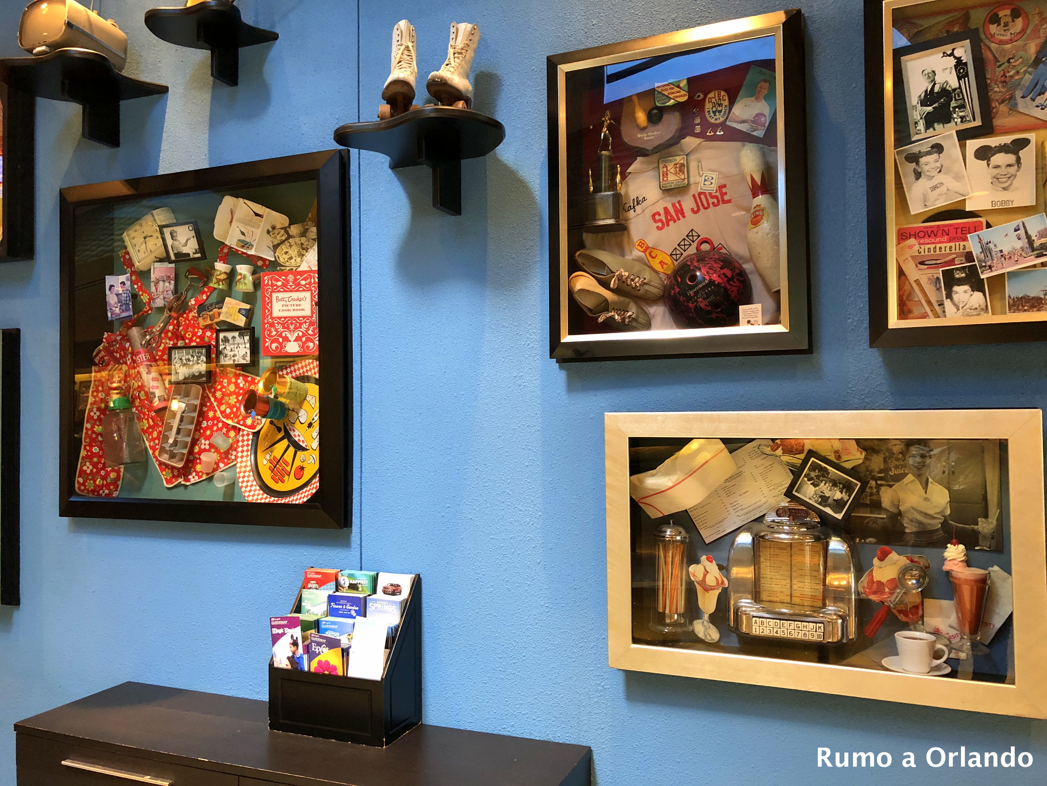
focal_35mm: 28
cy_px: 393
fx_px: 847
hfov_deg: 63.4
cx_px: 524
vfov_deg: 49.7
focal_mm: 3.99
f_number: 1.8
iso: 100
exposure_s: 1/15
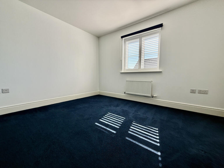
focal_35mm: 14
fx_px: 91
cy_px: 84
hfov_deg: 102.1
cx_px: 112
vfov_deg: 85.7
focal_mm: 2.22
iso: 64
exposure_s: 1/192
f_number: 2.2
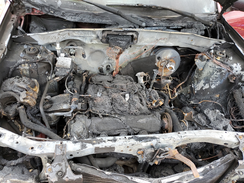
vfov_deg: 53.1
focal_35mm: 26
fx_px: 183
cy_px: 92
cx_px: 122
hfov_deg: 67.3
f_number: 1.5
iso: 59
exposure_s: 1/120
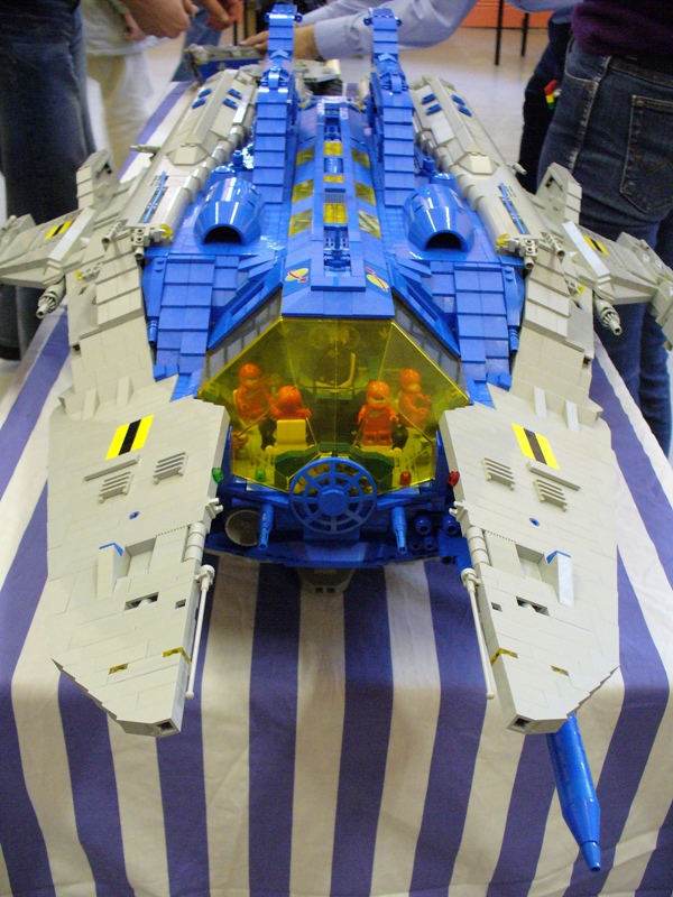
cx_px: 336
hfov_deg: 38.7
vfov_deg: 50.1
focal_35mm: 37
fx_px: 959
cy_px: 448
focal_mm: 6.1
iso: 400
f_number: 2.8
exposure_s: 1/40
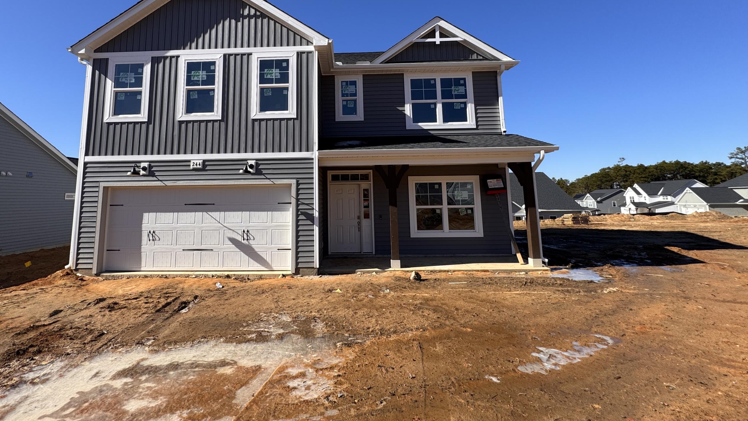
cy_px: 151
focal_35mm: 18
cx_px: 334
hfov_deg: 92.3
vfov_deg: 60.0
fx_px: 357
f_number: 2.2
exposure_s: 1/1748
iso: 50
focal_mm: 2.22
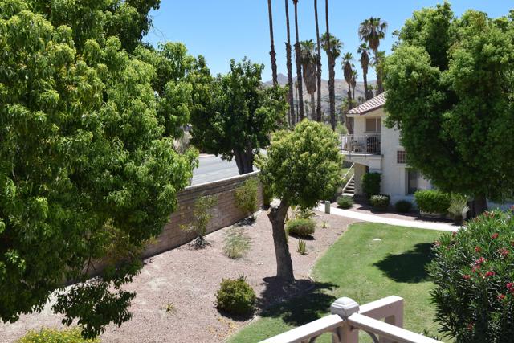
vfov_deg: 36.9
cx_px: 257
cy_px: 172
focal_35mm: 36
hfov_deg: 53.1
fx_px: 514
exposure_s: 1/320
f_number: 9
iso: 200
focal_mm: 24
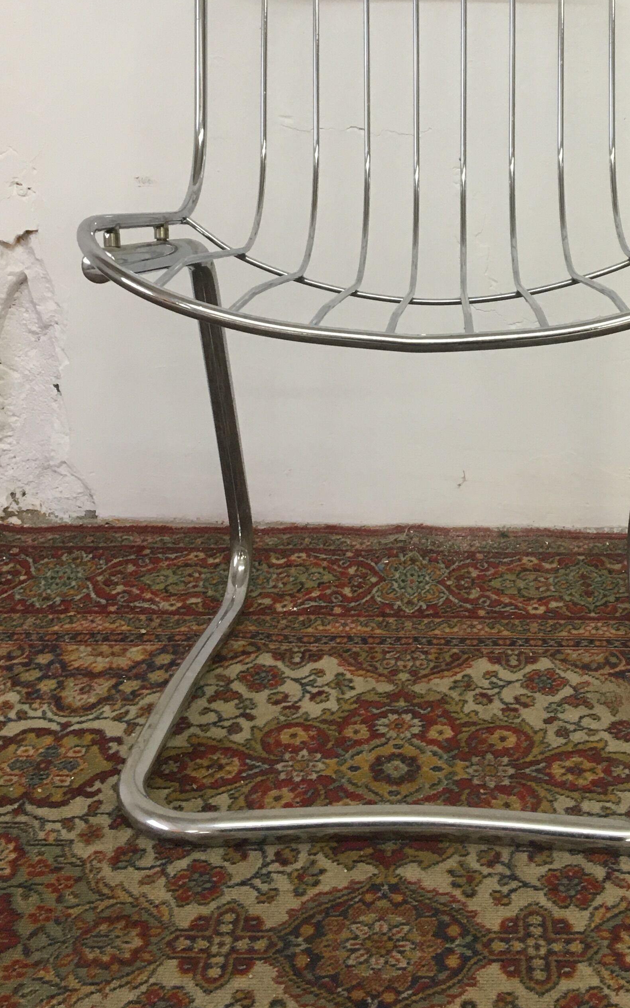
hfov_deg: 26.1
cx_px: 449
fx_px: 1346
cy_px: 334
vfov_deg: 40.5
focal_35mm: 49
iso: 100
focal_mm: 4.15
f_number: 2.2
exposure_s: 1/33
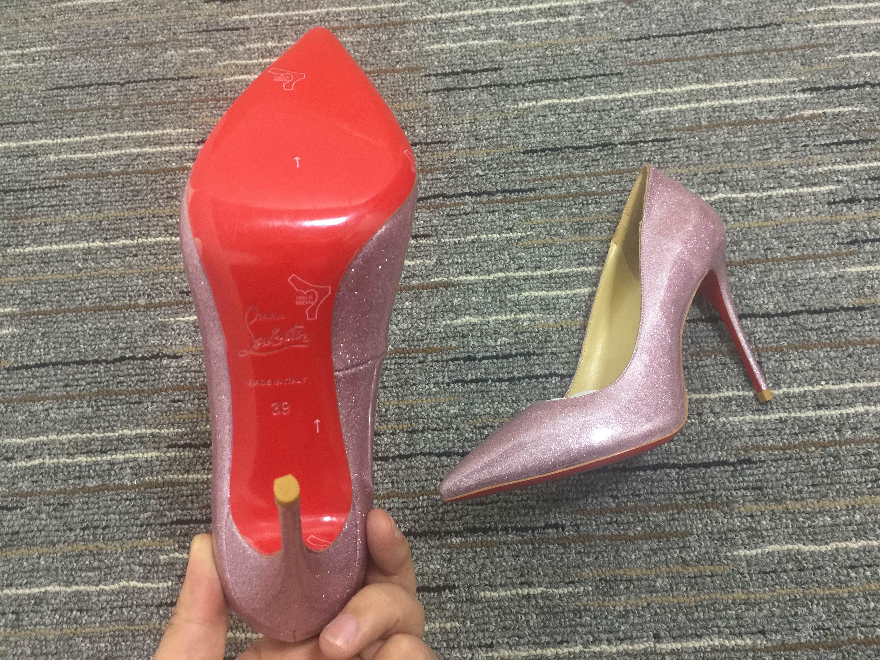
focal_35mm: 29
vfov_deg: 48.2
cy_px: 330
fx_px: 737
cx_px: 440
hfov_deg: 61.7
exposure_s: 1/17
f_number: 2.2
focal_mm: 4.15
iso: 100
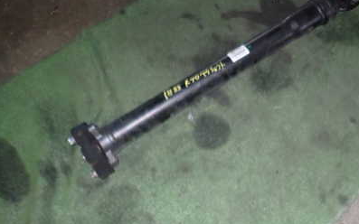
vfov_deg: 31.2
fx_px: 391
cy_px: 48
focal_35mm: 40
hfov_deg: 47.5
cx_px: 268
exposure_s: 1/30
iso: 800
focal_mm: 4.5
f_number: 5.6
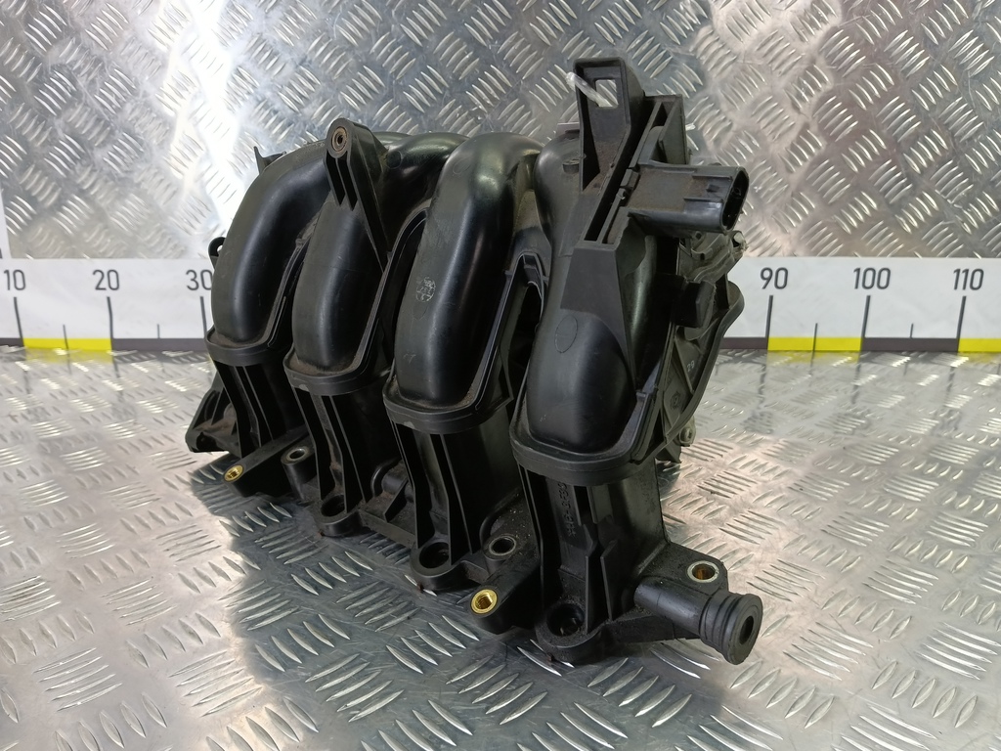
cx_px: 500
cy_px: 376
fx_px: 665
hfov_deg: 73.9
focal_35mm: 23
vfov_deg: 58.9
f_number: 1.6
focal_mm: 4.11
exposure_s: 1/50
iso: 173
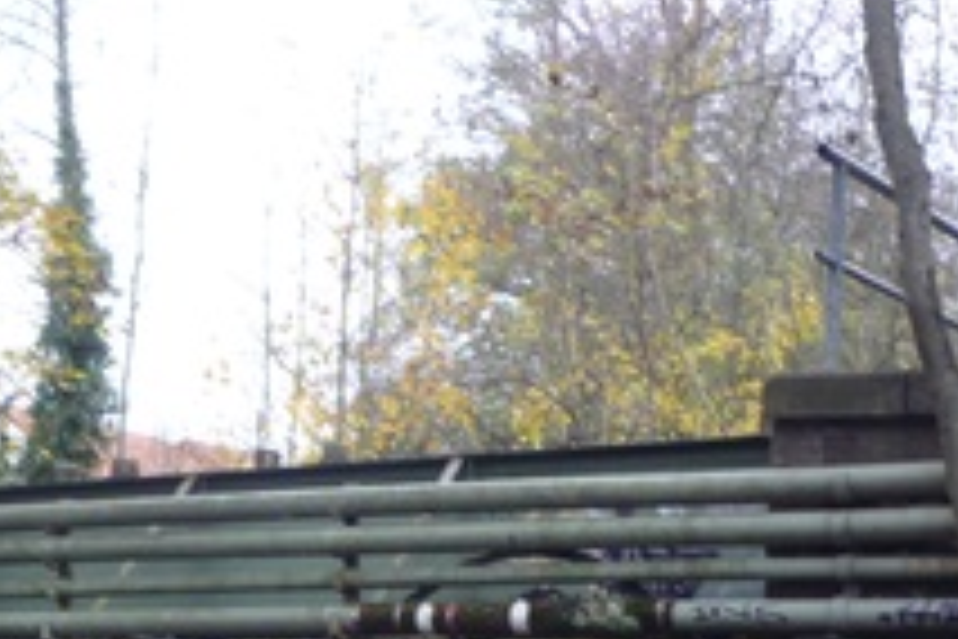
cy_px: 684
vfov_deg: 17.6
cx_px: 189
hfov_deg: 26.5
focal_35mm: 75
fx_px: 1996
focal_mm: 5.2
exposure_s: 1/40
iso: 100
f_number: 3.3
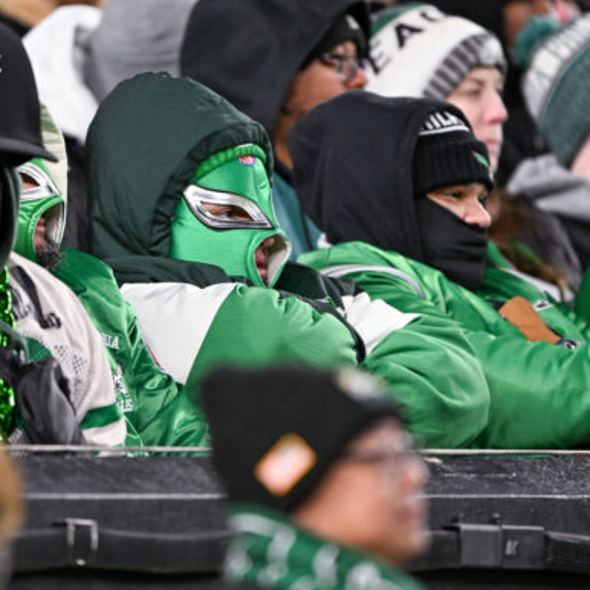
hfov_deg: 2.1
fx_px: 16063
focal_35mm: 833
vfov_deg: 2.1
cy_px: 266
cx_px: 236
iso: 2800
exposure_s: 1/800
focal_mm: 560
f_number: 4
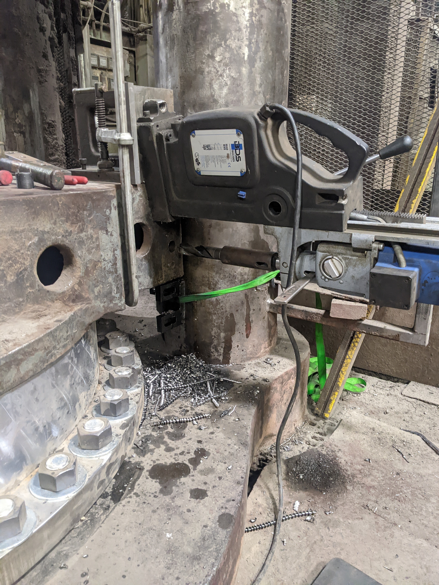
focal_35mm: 27
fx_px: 457
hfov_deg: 51.4
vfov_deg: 65.3
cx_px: 220
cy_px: 292
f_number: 1.8
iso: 713
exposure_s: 1/59.9
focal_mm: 4.44
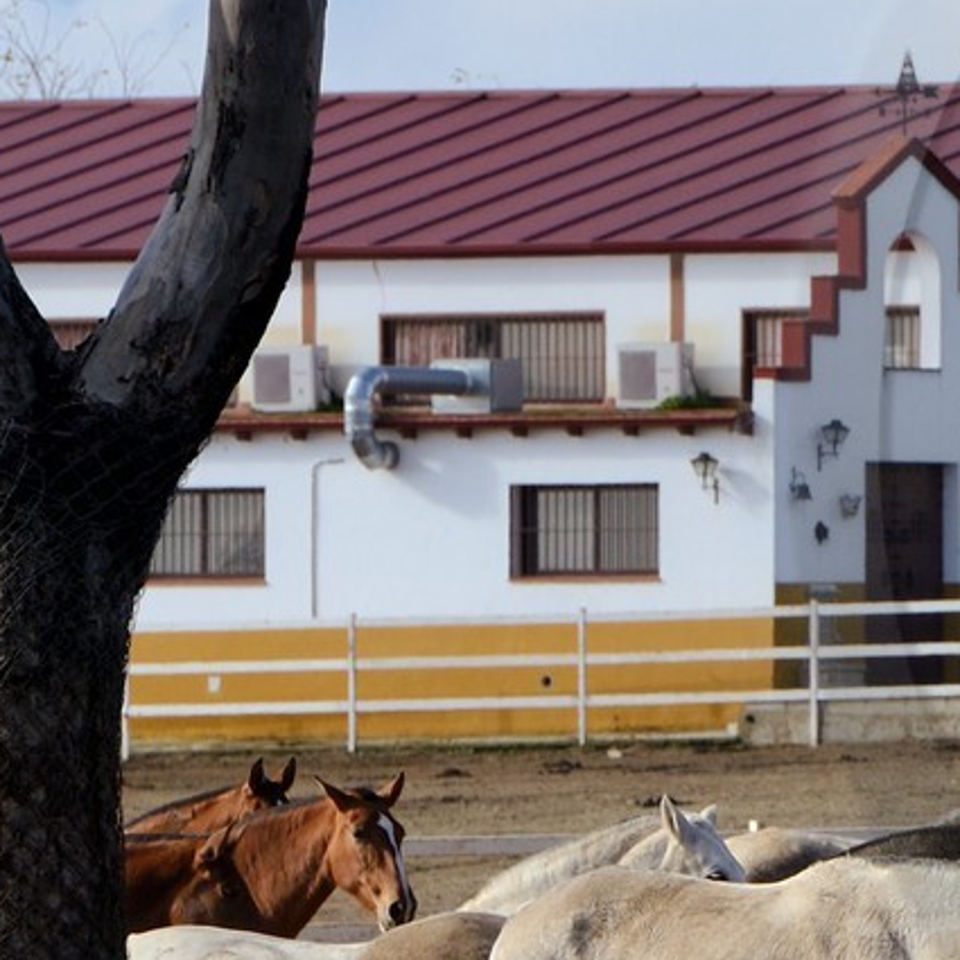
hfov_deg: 2.7
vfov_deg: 2.7
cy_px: 440
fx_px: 20081
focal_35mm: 640
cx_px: 1710
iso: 400
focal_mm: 200
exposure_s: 1/640
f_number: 11
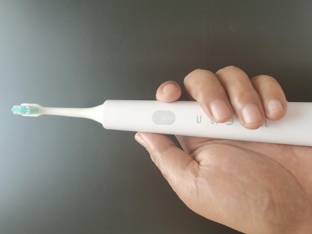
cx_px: 156
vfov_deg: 51.4
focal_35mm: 27
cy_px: 117
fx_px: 243
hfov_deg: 65.3
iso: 160
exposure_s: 1/100
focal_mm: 5.58
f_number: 1.8
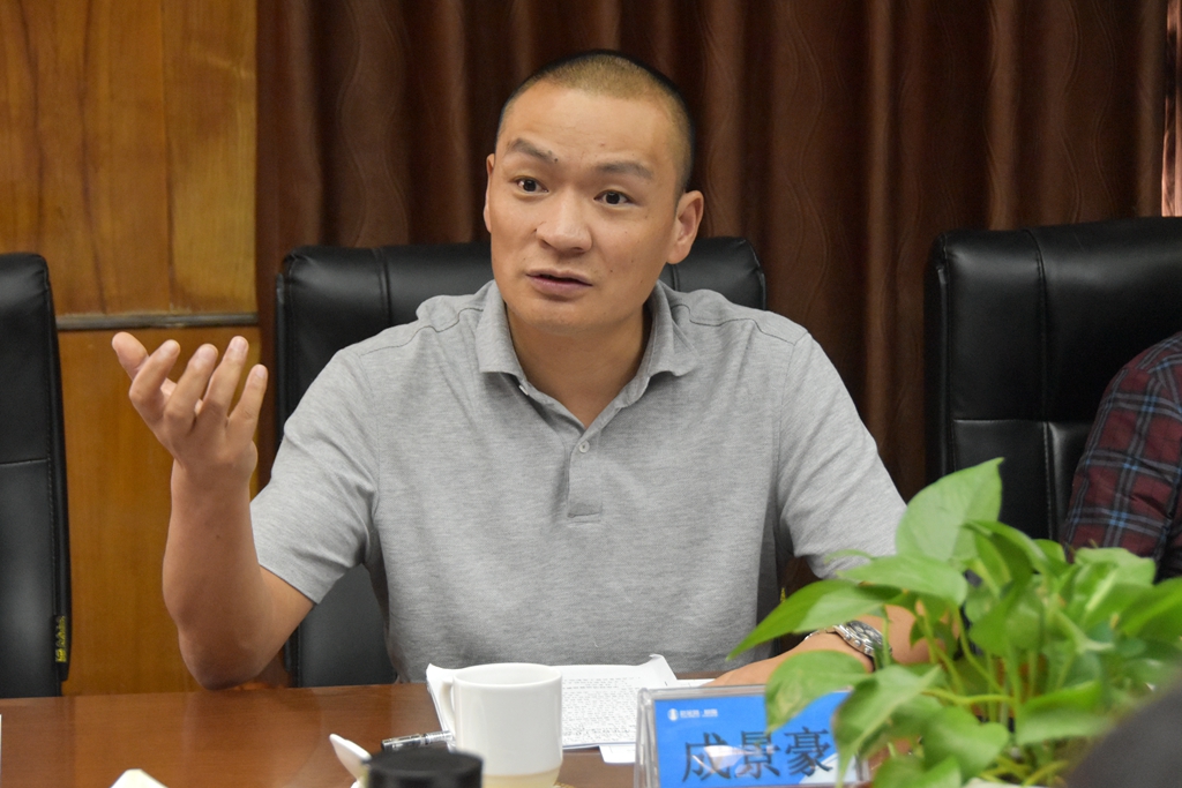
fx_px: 3201
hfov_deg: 20.9
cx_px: 591
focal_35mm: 98
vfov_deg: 14.0
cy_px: 394
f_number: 5
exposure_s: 1/250
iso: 3600
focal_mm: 65
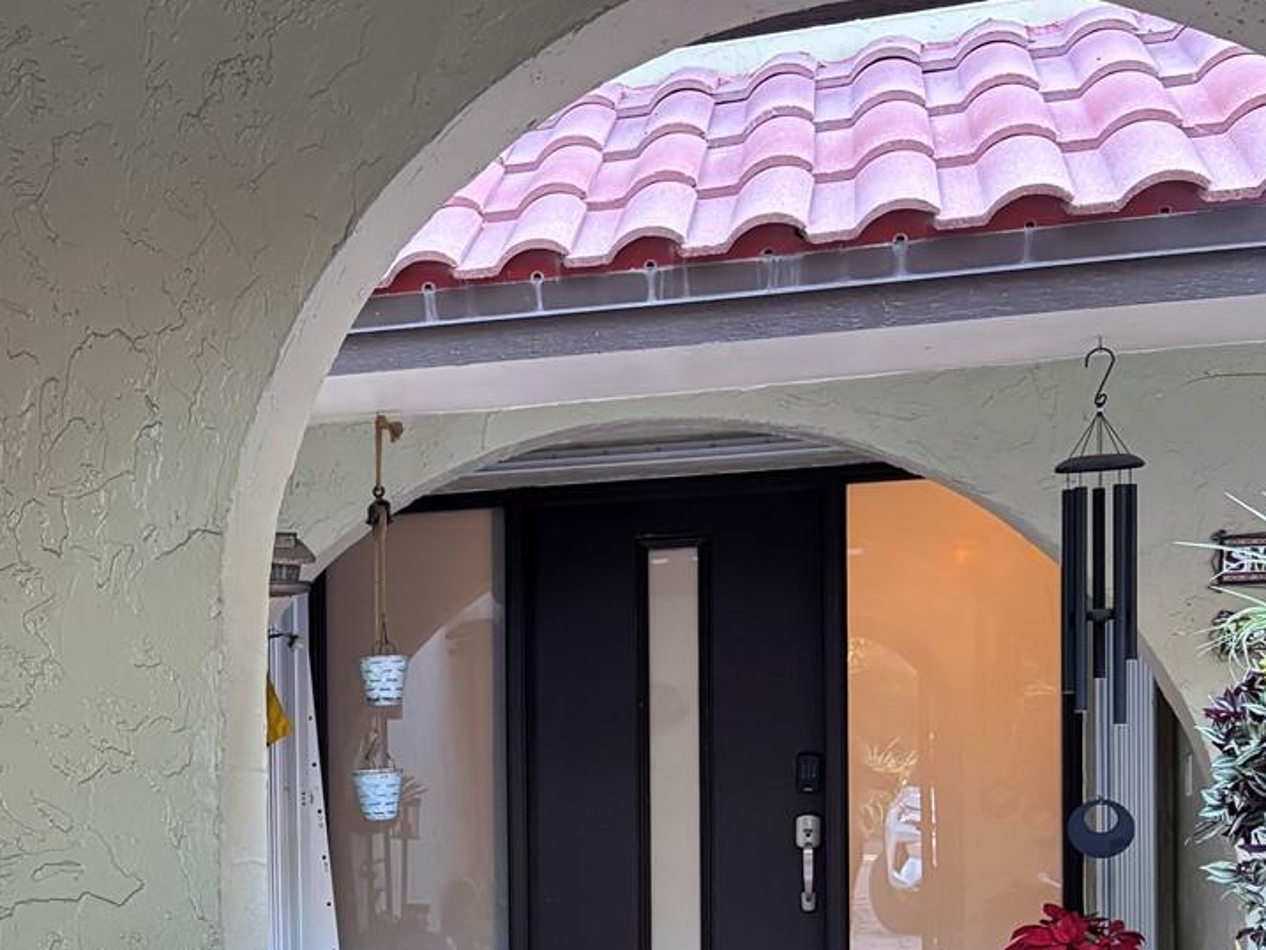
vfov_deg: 24.6
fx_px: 2122
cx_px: -49
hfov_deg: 30.5
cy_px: 835
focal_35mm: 58
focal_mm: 5.96
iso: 400
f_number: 1.6
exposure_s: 1/60
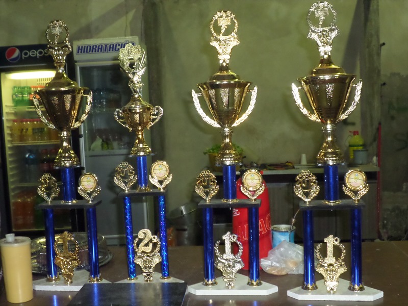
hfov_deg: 43.9
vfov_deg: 33.6
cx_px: 204
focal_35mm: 43
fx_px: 507
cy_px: 153
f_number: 3.2
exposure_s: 1/10
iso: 400
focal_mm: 7.8
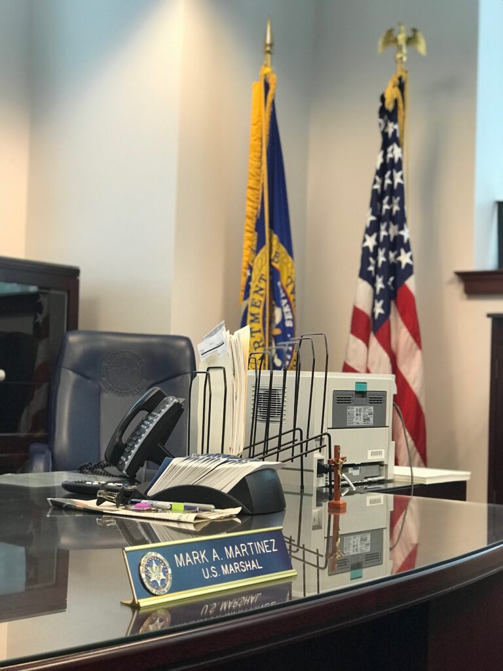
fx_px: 1104
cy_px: 336
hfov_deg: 25.7
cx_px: 252
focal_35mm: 57
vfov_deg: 33.8
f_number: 2.8
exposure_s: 1/60
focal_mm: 6.6
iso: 125
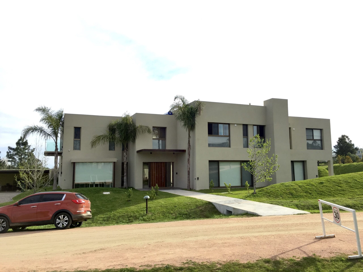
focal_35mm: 29
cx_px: 182
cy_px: 136
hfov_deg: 61.7
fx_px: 304
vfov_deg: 48.2
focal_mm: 4.15
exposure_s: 1/989
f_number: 2.2
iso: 32
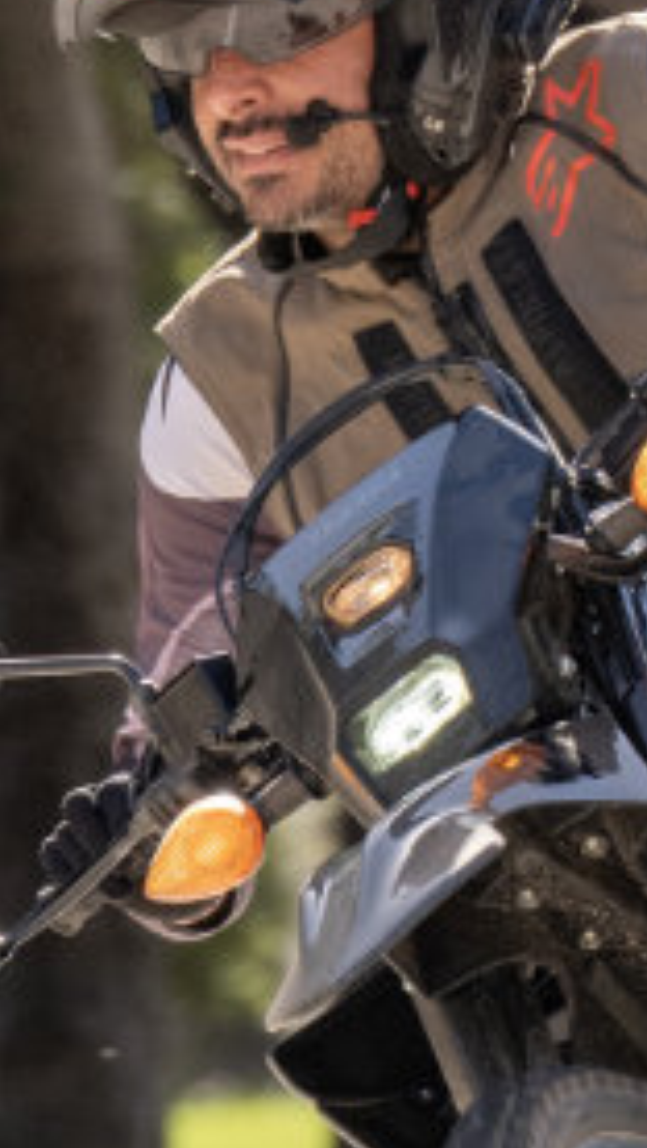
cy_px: 303
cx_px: 879
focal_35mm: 774
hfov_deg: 1.6
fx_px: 23585
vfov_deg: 2.8
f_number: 5.6
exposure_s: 1/1000
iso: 400
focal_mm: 200
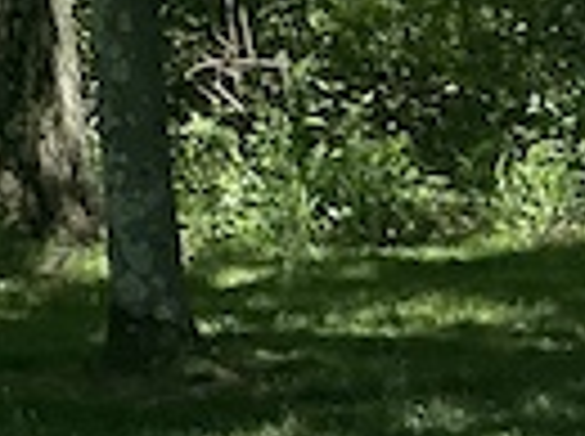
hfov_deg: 5.9
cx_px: 1562
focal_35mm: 321
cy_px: 1178
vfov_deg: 4.5
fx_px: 5415
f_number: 2
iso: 25
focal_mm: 6
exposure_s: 1/436
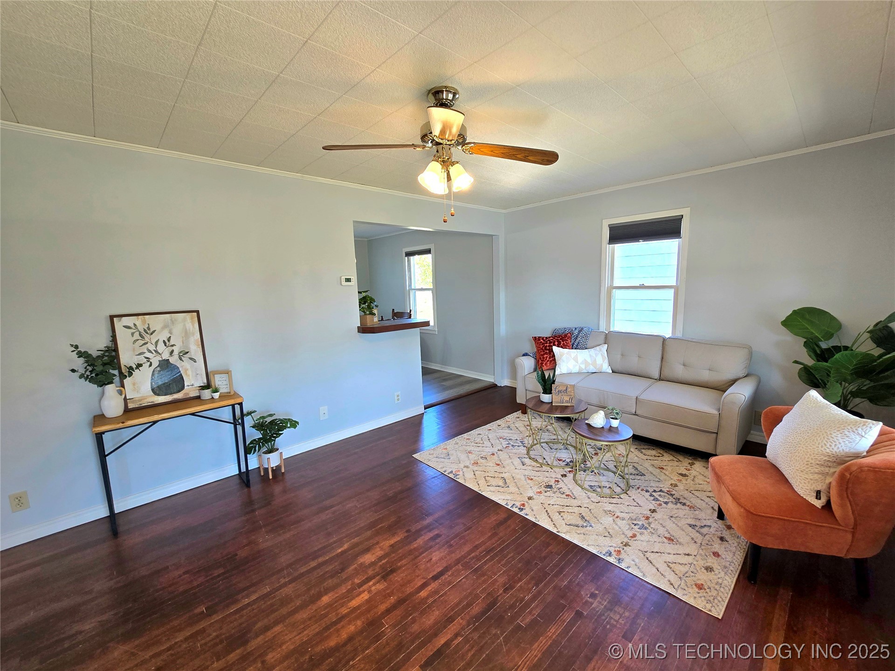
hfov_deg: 106.2
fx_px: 336
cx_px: 448
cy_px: 336
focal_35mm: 13
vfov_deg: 89.9
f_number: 2.2
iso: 50
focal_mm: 2.2
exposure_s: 1/60.2
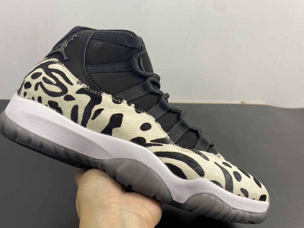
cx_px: 154
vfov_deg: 46.7
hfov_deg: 60.0
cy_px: 126
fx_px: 263
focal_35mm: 30
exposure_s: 1/100
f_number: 1.8
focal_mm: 4.25
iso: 100
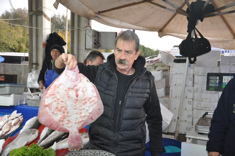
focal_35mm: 45
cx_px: 118
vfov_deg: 29.8
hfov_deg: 43.7
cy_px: 78
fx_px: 293
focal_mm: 30
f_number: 4.5
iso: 200
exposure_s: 1/200
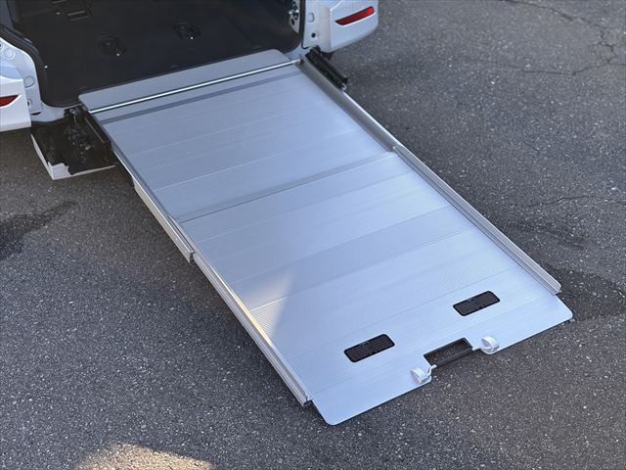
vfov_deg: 28.0
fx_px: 940
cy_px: 235
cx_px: 313
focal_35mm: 52
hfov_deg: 36.8
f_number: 1.6
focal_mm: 5.96
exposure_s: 1/608
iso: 32
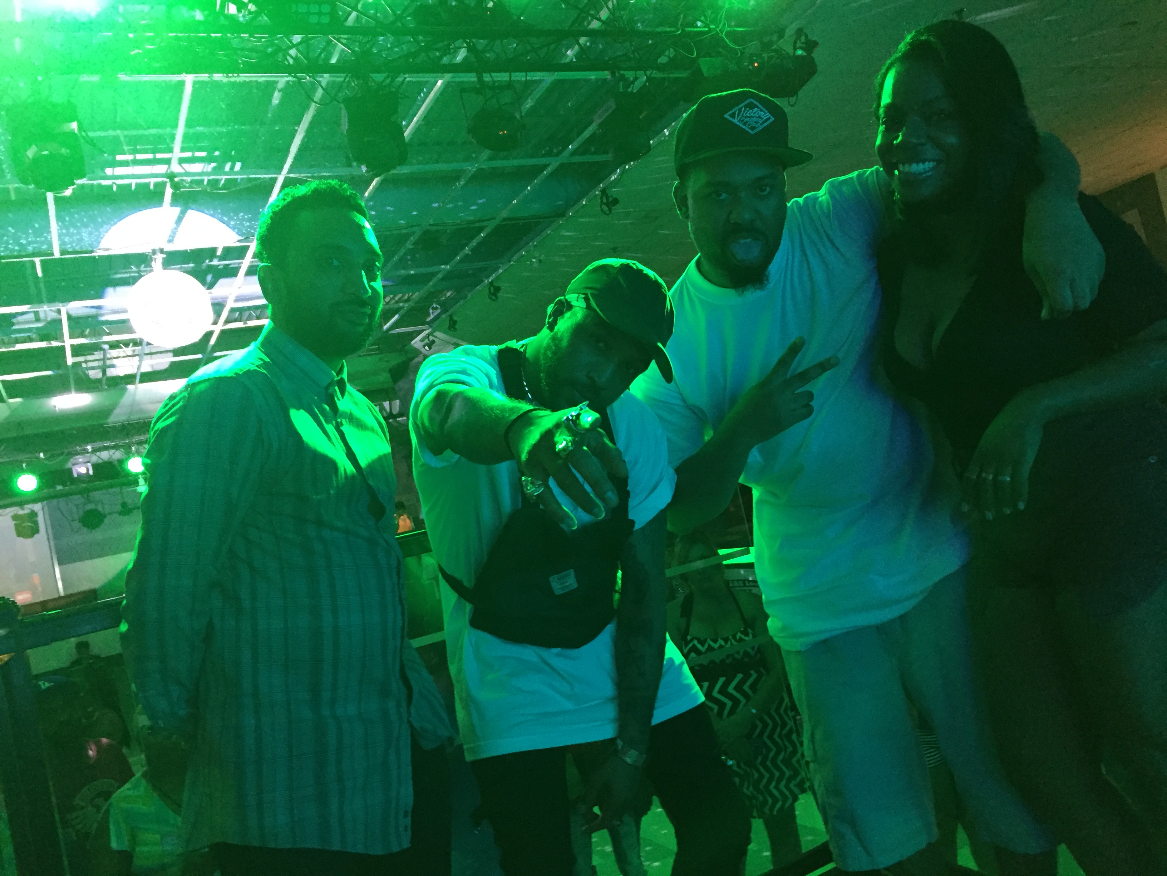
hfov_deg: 61.7
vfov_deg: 48.2
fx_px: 978
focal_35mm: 29
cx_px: 584
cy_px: 438
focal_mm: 4.15
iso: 250
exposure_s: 1/20
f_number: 2.2
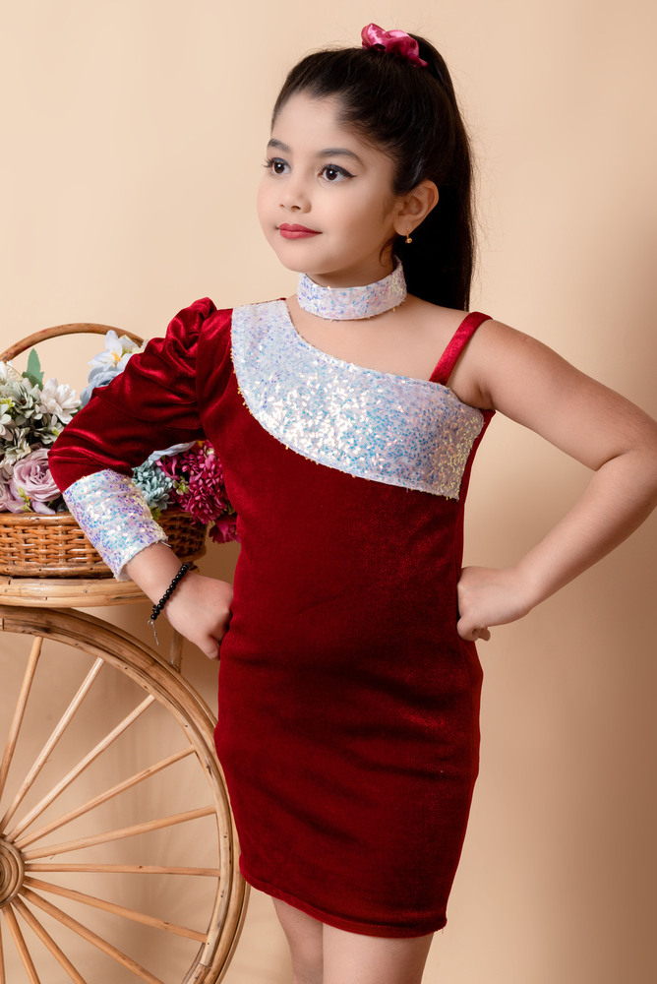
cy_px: 492
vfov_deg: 33.9
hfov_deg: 23.0
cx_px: 328
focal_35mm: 59
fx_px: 1613
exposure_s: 1/160
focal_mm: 59
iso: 320
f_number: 13
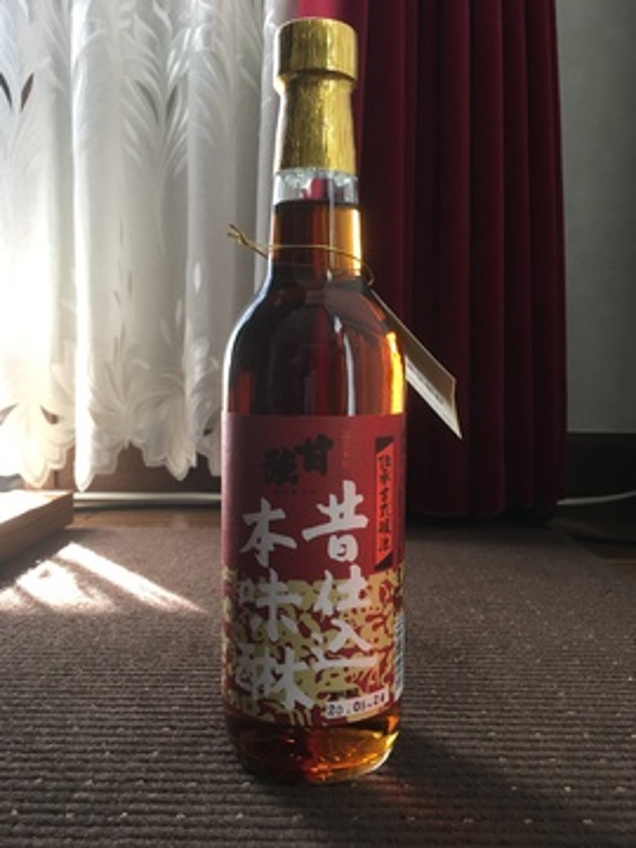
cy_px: 424
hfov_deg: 48.2
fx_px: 710
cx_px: 318
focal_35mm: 29
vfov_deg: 61.7
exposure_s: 1/30
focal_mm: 4.15
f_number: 2.2
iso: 64
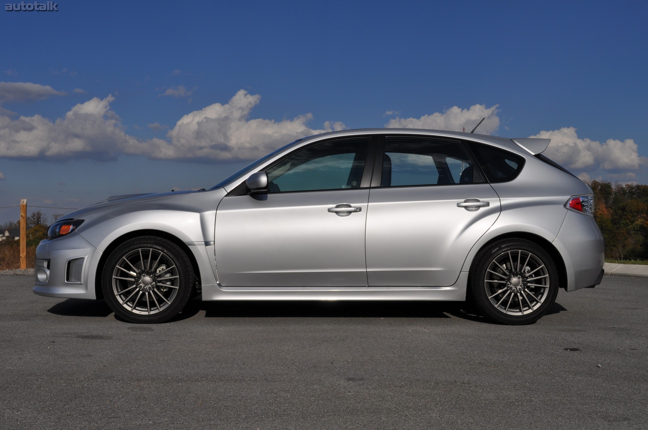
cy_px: 215
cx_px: 324
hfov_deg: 43.6
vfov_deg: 29.8
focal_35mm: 45
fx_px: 809
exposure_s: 1/800
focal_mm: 30
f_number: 14
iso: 200
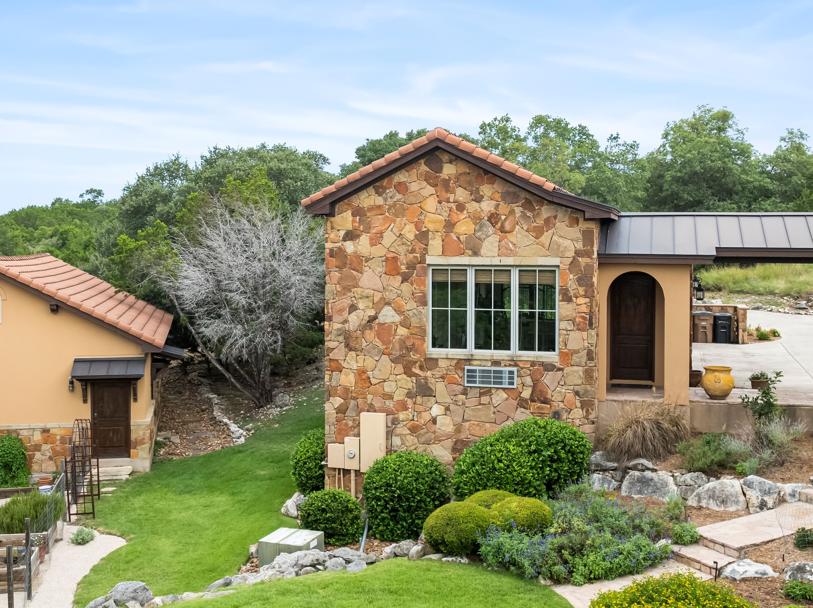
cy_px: 269
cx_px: 397
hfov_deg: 44.8
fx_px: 986
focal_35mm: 42
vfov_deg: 34.3
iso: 310
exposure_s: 1/2000
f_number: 2.8
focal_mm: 12.29
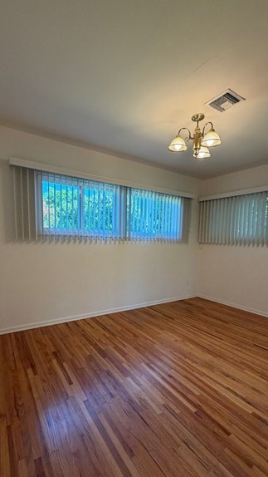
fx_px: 215
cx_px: 134
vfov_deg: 95.6
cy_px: 263
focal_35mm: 17
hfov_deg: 63.9
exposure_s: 1/120
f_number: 2.2
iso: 200
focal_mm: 2.22
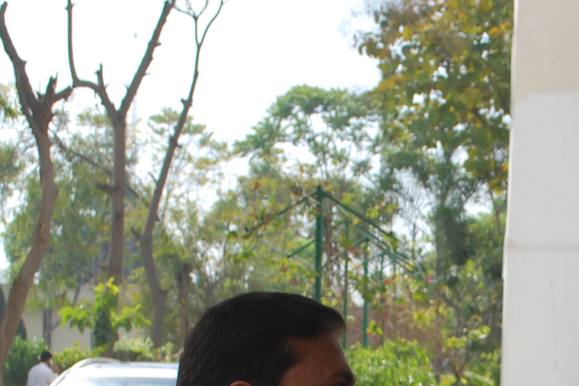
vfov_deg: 12.5
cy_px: 423
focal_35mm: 108
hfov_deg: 18.3
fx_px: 1737
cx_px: 627
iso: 100
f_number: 6.3
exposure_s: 1/160
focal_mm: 26
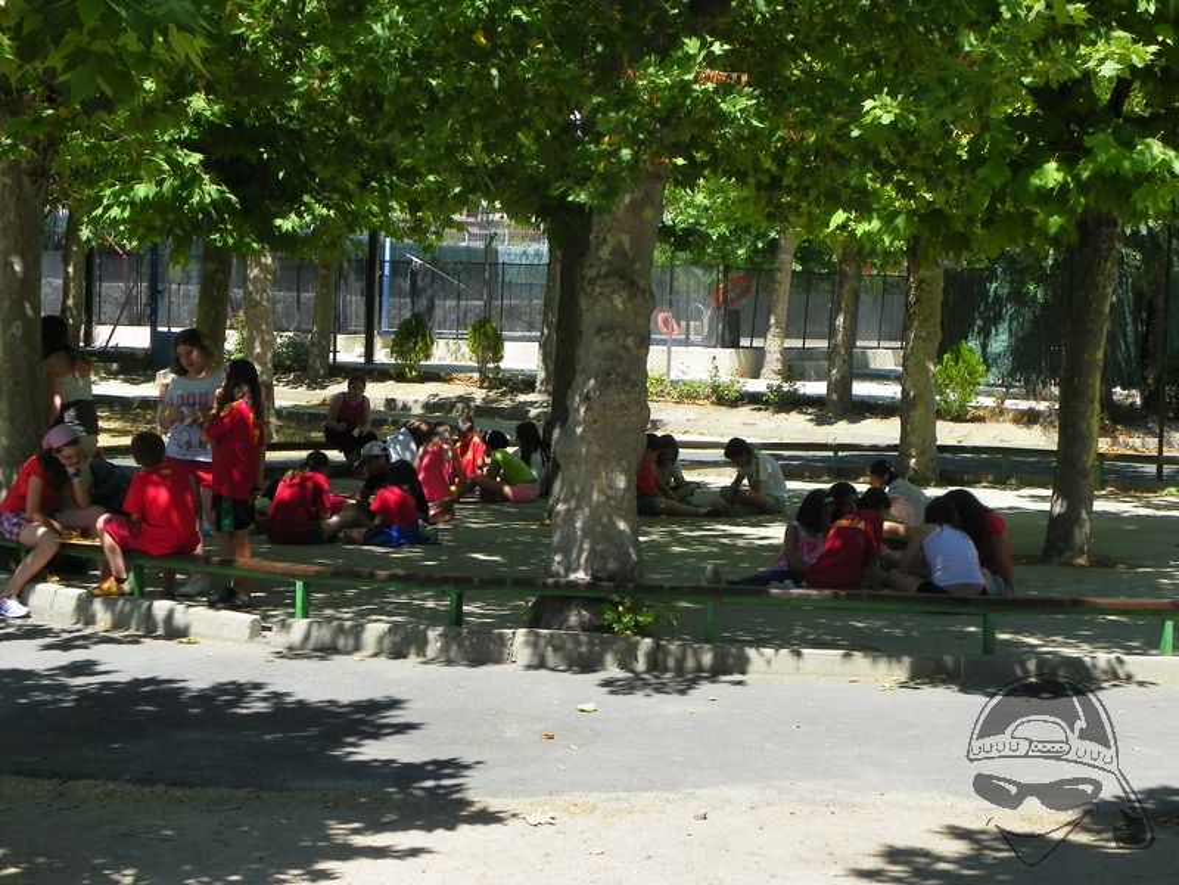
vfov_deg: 17.8
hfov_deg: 23.6
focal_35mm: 83
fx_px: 2827
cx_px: 590
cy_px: 442
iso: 64
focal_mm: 14.7
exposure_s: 1/320
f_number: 4
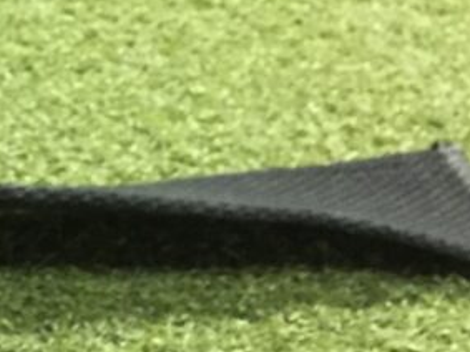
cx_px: -437
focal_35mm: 117
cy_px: 399
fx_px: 1588
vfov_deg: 12.4
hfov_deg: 14.3
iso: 320
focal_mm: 4.15
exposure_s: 1/33
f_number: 2.2
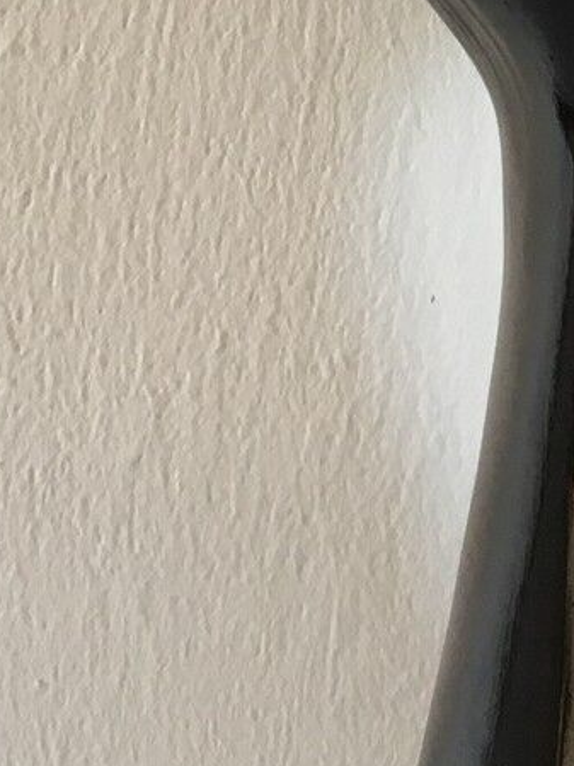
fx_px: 2855
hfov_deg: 11.3
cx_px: 656
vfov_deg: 14.8
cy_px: -128
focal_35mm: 129
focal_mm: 4.15
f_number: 2.2
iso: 80
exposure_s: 1/33
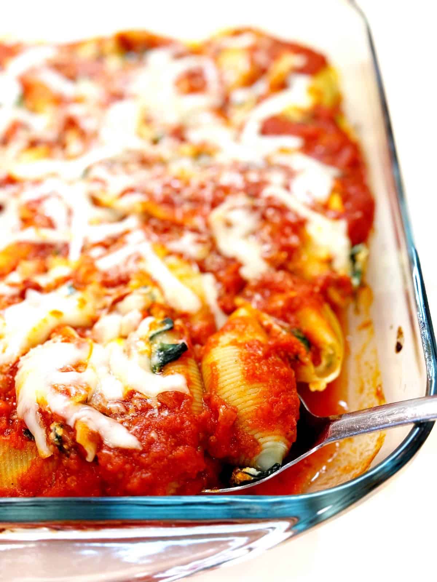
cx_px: 218
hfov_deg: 30.3
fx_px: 808
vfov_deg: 39.7
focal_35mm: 48
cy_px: 291
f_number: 1.8
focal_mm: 6.8
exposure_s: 1/120
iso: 125
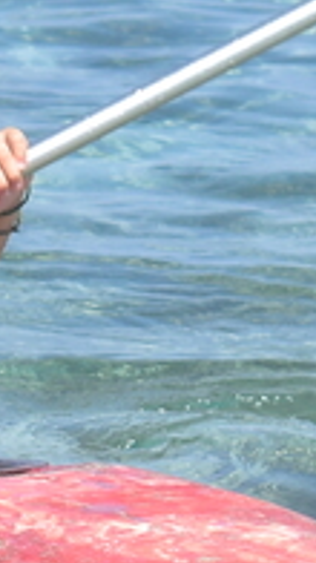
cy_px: 359
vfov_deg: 4.4
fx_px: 7401
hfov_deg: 2.4
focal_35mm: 496
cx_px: -287
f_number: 5.6
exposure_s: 1/320
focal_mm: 55
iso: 100
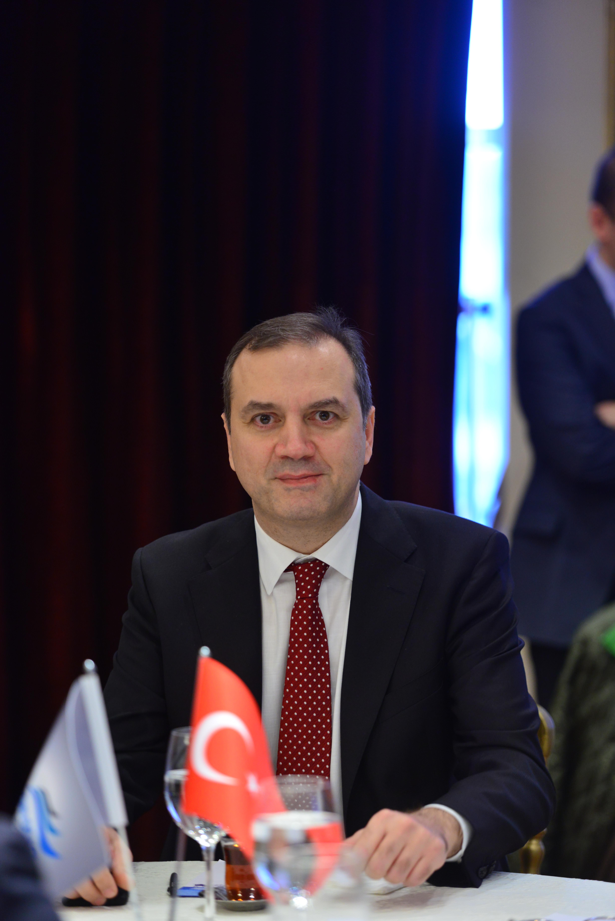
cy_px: 460
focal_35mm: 140
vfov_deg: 14.6
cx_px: 308
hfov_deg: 9.8
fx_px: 3585
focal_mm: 140
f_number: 2.8
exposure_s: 1/100
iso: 1600
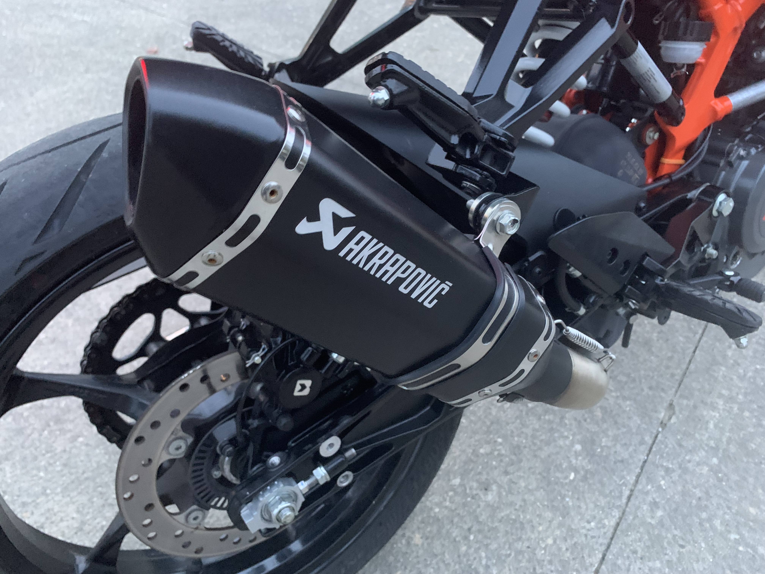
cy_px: 287
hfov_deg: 67.3
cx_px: 382
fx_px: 575
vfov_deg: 53.1
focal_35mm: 26
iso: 640
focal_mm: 4.25
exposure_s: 1/30
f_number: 1.8
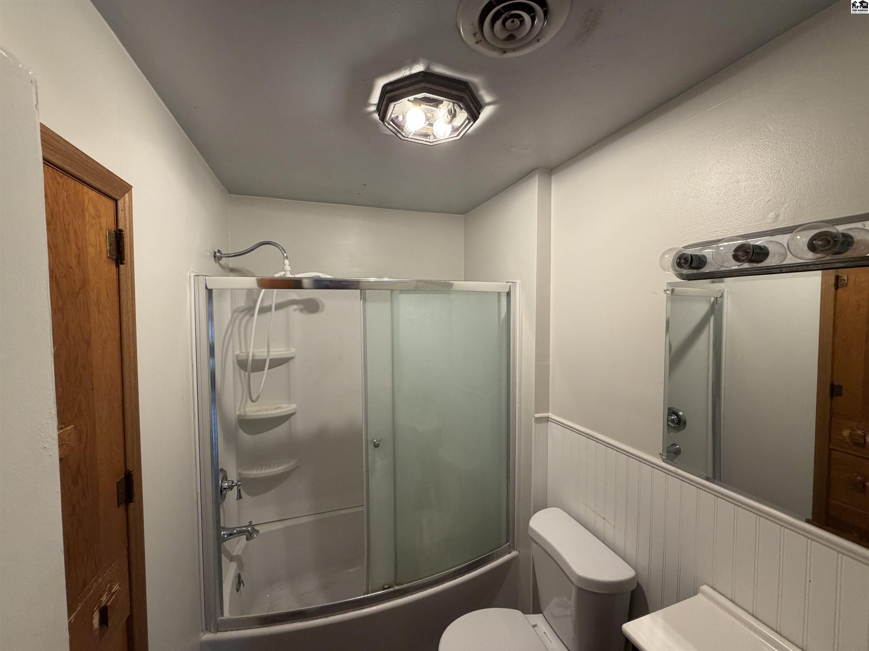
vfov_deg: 85.7
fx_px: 351
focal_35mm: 14
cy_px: 326
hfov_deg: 102.1
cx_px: 434
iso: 200
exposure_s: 1/60
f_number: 2.2
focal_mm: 2.22
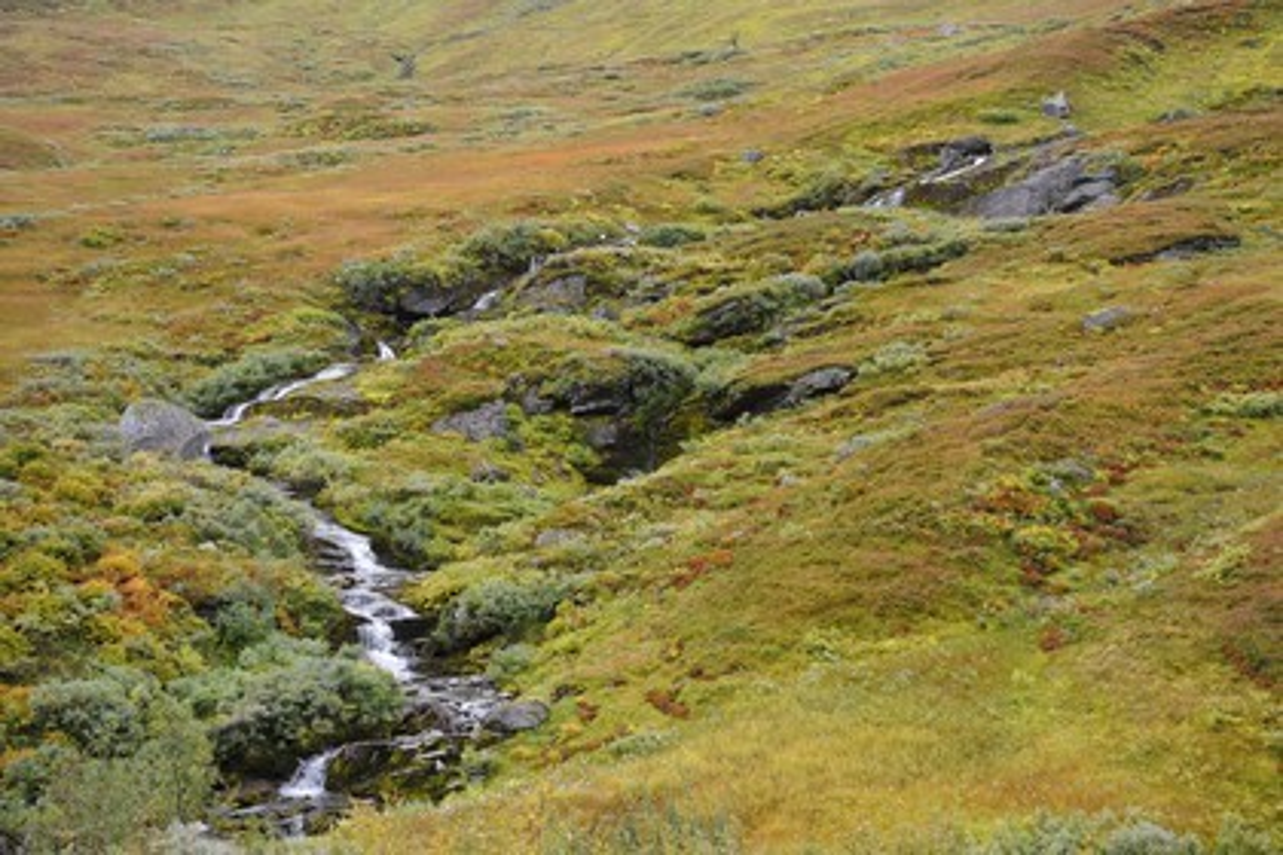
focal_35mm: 58
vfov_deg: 23.4
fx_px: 2067
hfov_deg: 34.5
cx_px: 642
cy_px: 428
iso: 400
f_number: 4
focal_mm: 58
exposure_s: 1/125
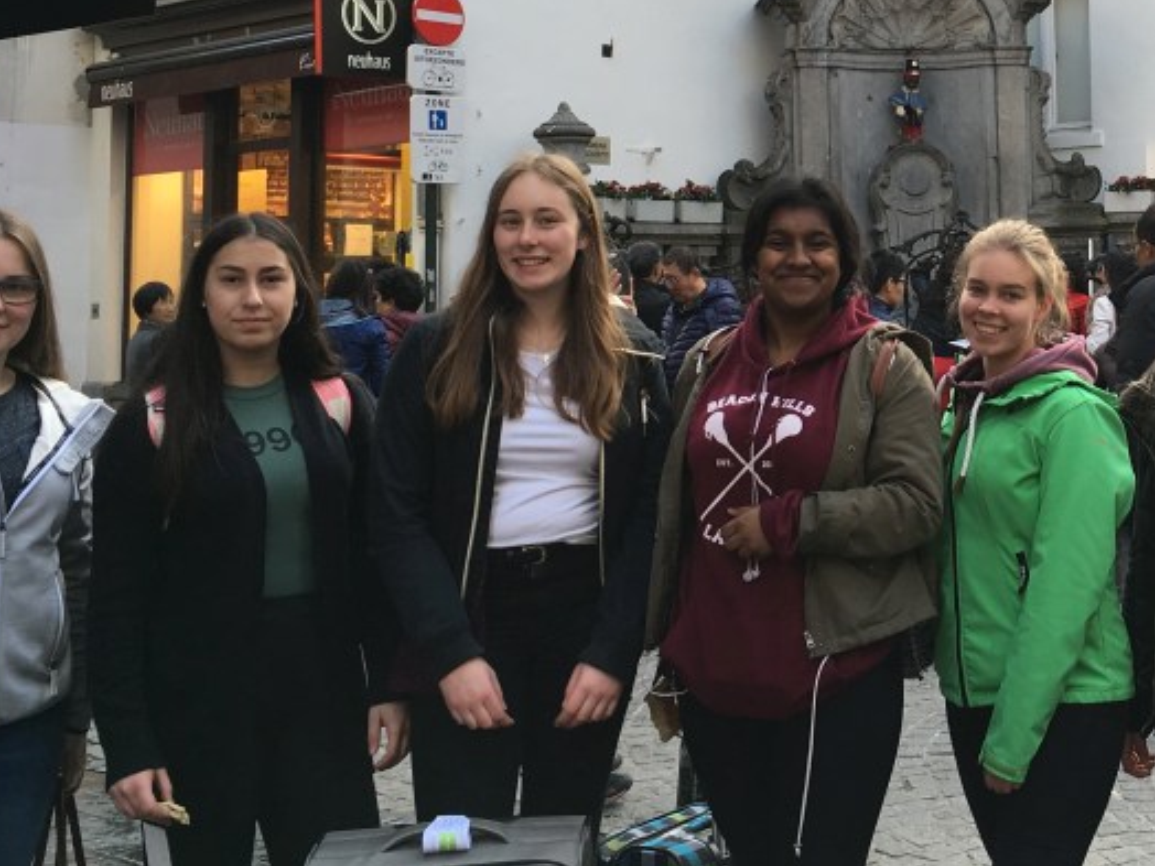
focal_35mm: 59
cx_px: 1008
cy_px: 128
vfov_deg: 24.3
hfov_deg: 31.4
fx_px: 1969
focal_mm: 4.15
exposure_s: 1/157
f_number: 2.2
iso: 25
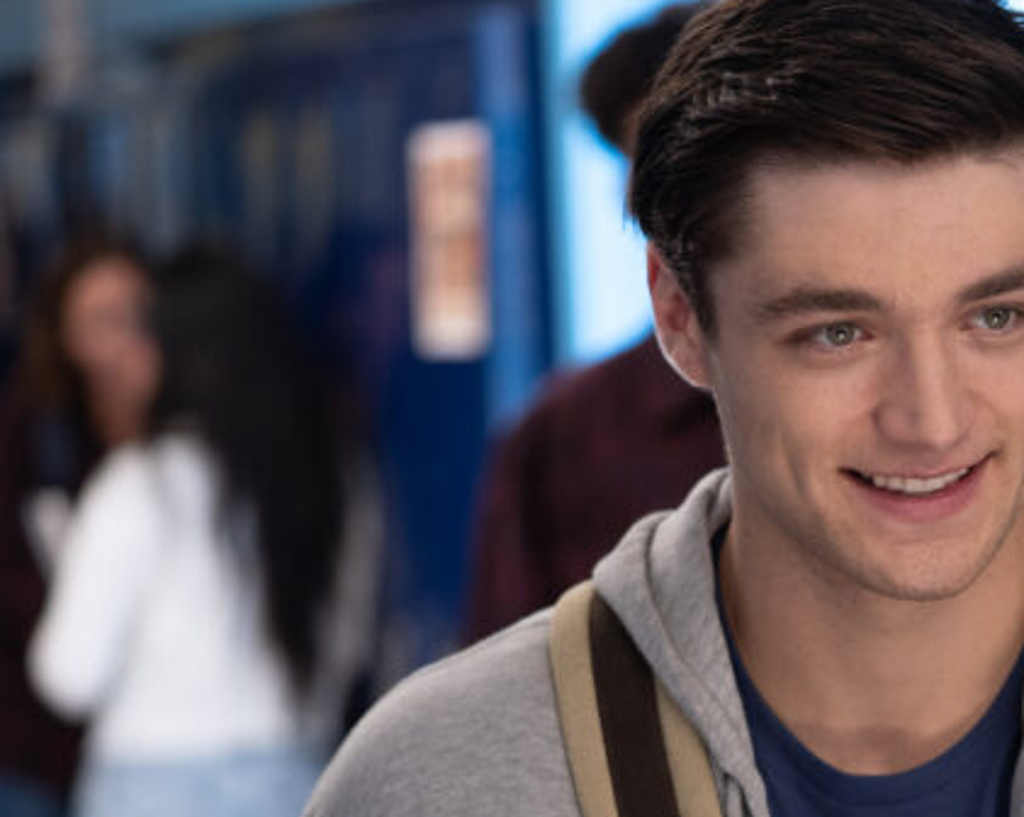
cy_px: 731
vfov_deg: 9.6
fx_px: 4845
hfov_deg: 12.0
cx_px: 915
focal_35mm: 160
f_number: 2.8
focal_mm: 70
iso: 1250
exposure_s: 1/400
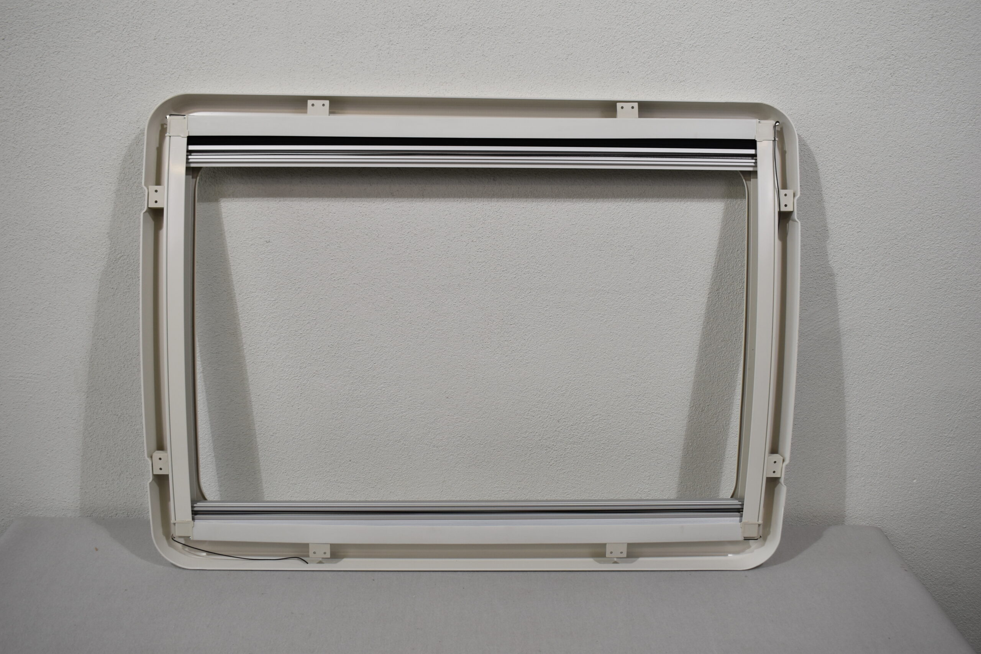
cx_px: 490
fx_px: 981
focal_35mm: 36
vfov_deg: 36.9
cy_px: 327
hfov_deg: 53.1
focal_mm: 24
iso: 280
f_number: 5.6
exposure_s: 1/125
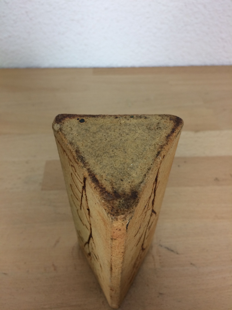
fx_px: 259
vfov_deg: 61.7
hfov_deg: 48.2
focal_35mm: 29
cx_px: 116
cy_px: 155
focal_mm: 4.15
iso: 32
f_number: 2.2
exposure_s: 1/33
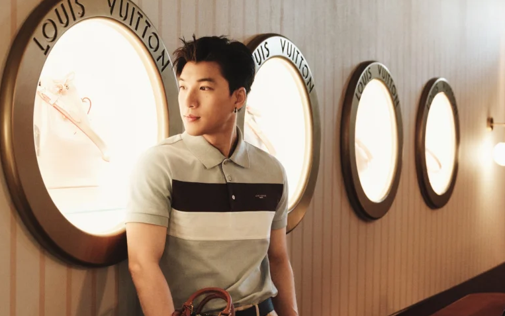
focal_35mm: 64
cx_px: 253
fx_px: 881
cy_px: 190
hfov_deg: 32.0
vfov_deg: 20.3
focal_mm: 57.5
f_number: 4
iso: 6400
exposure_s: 1/125
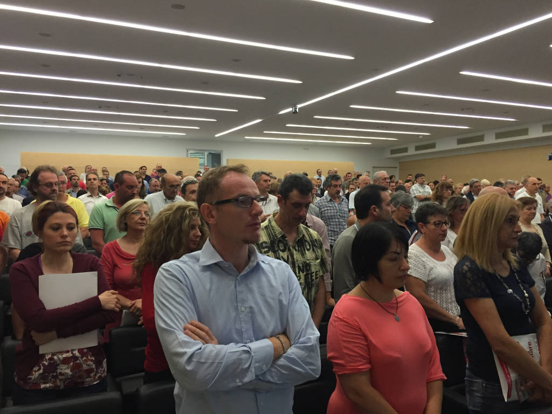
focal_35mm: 29
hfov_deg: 61.7
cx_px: 276
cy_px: 207
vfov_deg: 48.2
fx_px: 462
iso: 160
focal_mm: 4.15
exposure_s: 1/30
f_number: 2.2
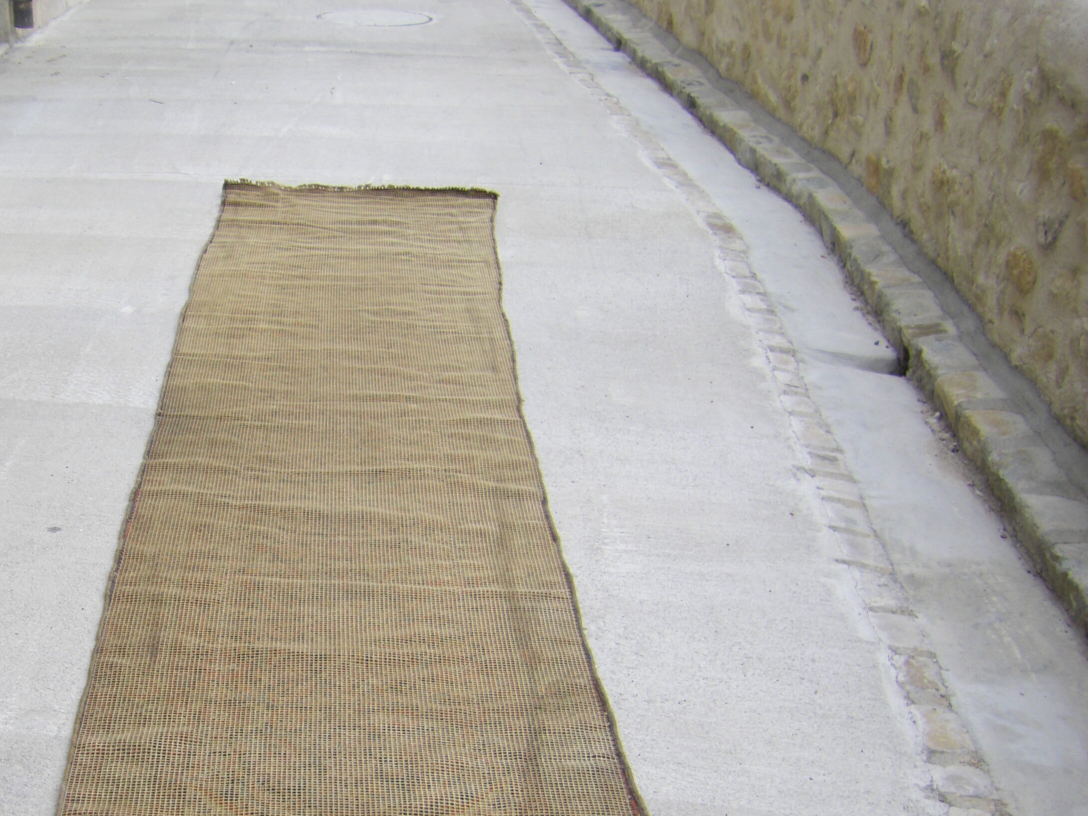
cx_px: 288
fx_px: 1792
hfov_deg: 33.2
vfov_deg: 25.4
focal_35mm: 57
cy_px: 604
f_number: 3.5
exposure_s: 1/250
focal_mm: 6.3
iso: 64
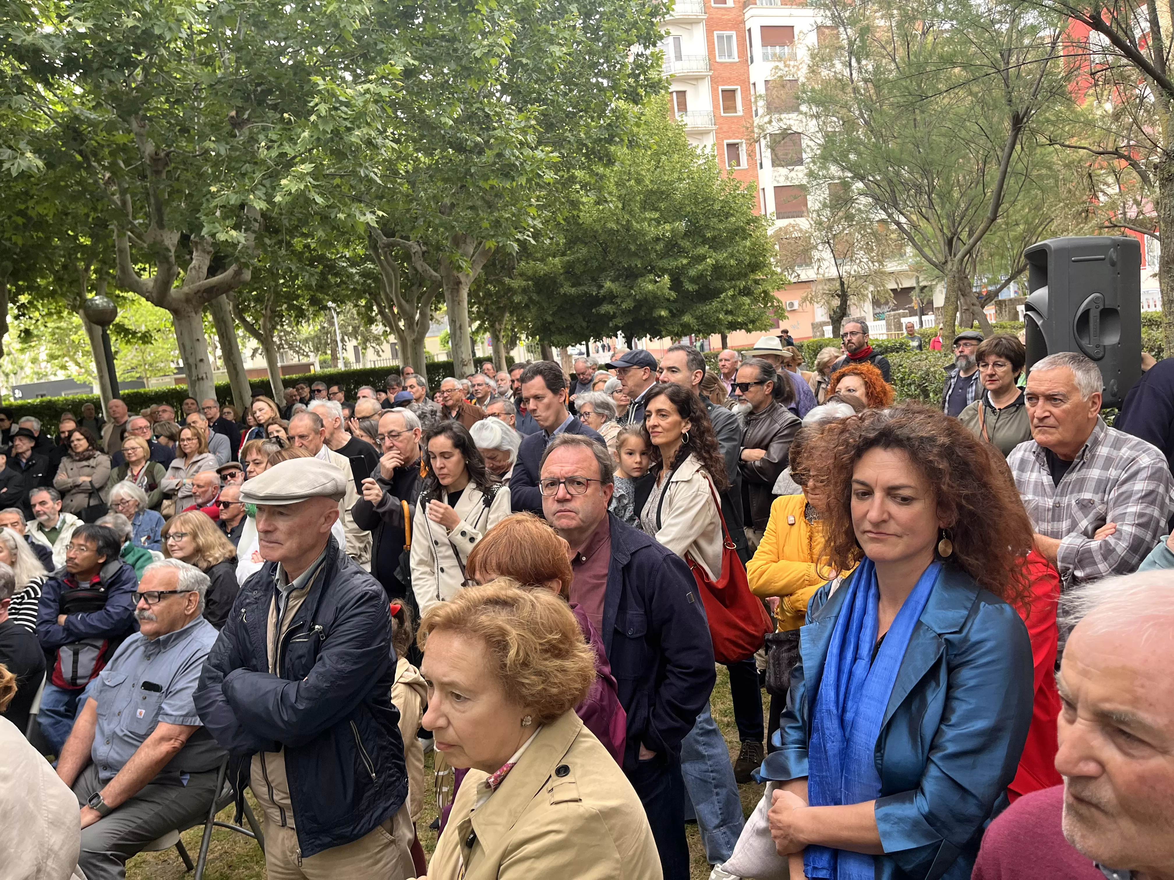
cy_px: 440
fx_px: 882
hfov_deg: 67.3
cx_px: 587
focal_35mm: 26
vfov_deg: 53.1
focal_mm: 5.1
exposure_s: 1/121
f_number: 1.6
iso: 80
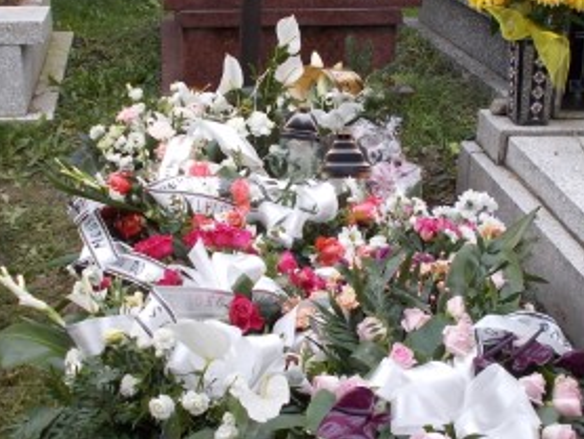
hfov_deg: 28.1
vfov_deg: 21.3
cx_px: 317
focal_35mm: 69
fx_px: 1165
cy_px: 206
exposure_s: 1/125
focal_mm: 5.3
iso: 80
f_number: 3.4
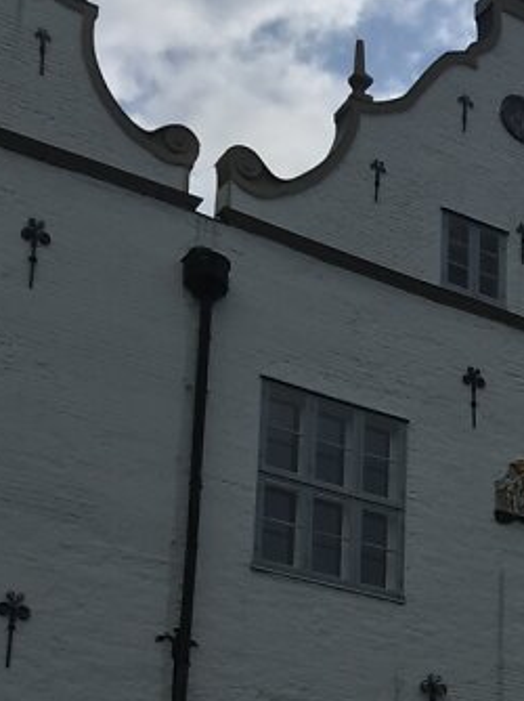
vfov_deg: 21.0
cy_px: 751
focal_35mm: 89
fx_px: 1799
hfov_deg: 15.4
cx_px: 759
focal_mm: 4.15
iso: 32
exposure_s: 1/3968
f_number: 2.2
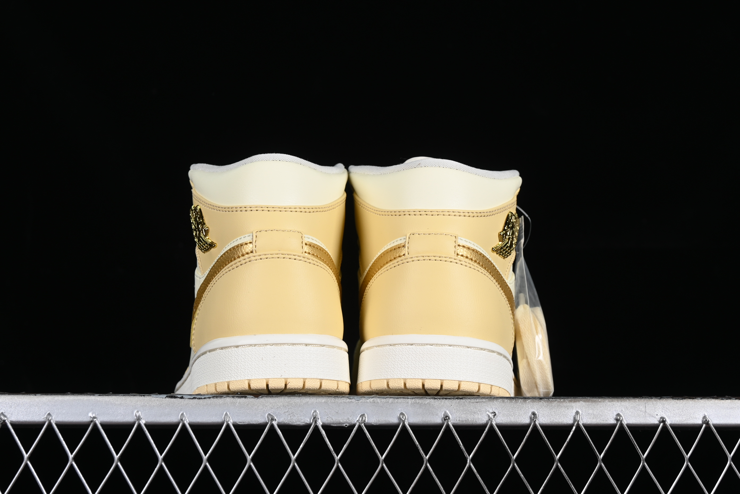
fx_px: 1542
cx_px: 370
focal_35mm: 75
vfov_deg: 18.2
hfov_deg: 27.0
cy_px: 247
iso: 160
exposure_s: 1/80
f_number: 8
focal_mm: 50
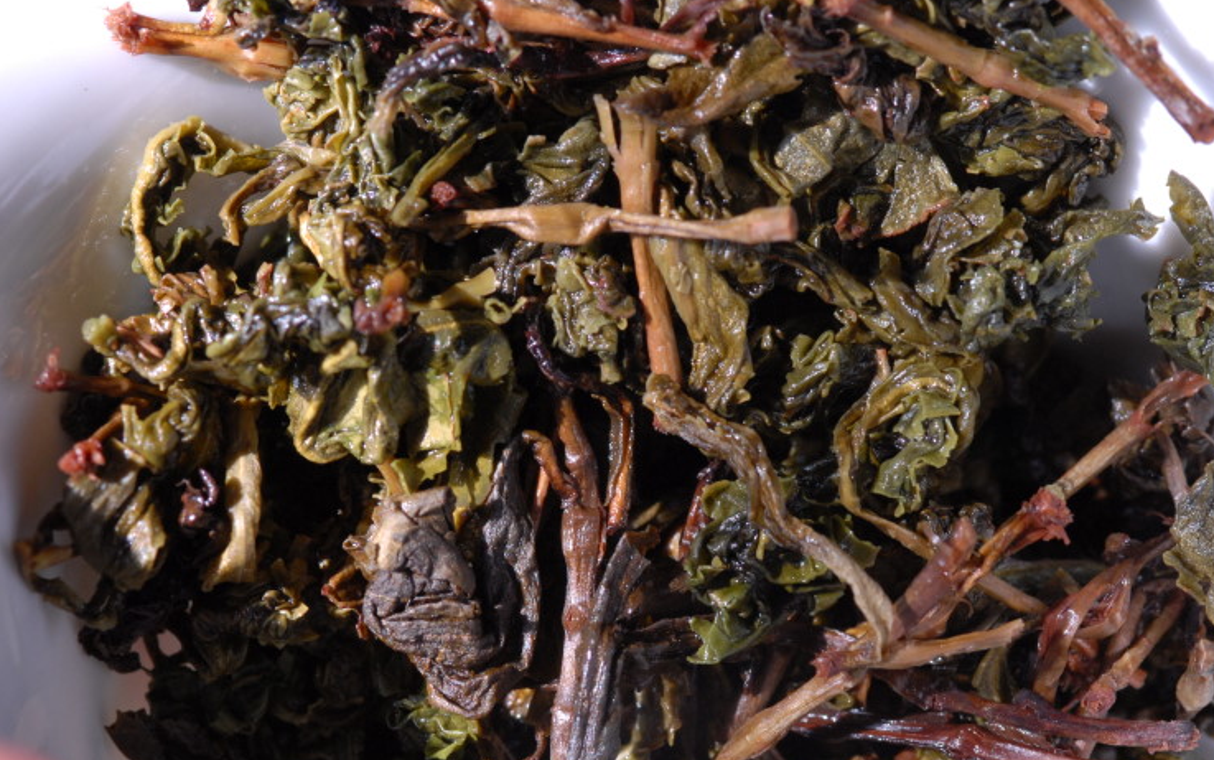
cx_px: 645
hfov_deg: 11.3
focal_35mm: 186
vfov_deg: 7.1
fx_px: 6142
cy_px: 392
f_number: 13
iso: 400
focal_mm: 105
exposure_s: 1/80
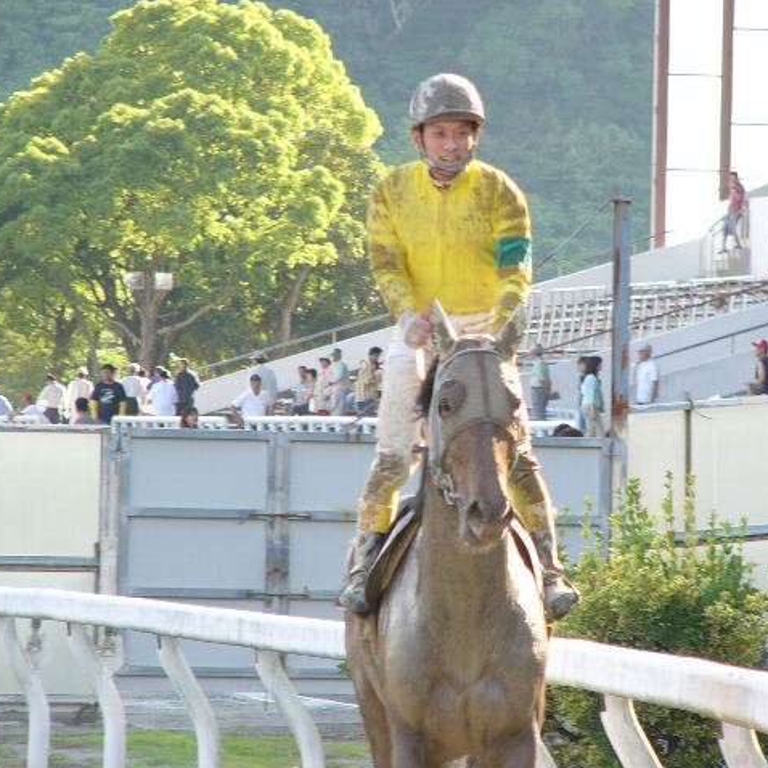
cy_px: 384
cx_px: 468
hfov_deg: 5.1
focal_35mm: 341
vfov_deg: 5.1
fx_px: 8559
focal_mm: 47.9
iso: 50
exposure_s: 1/125
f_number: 4
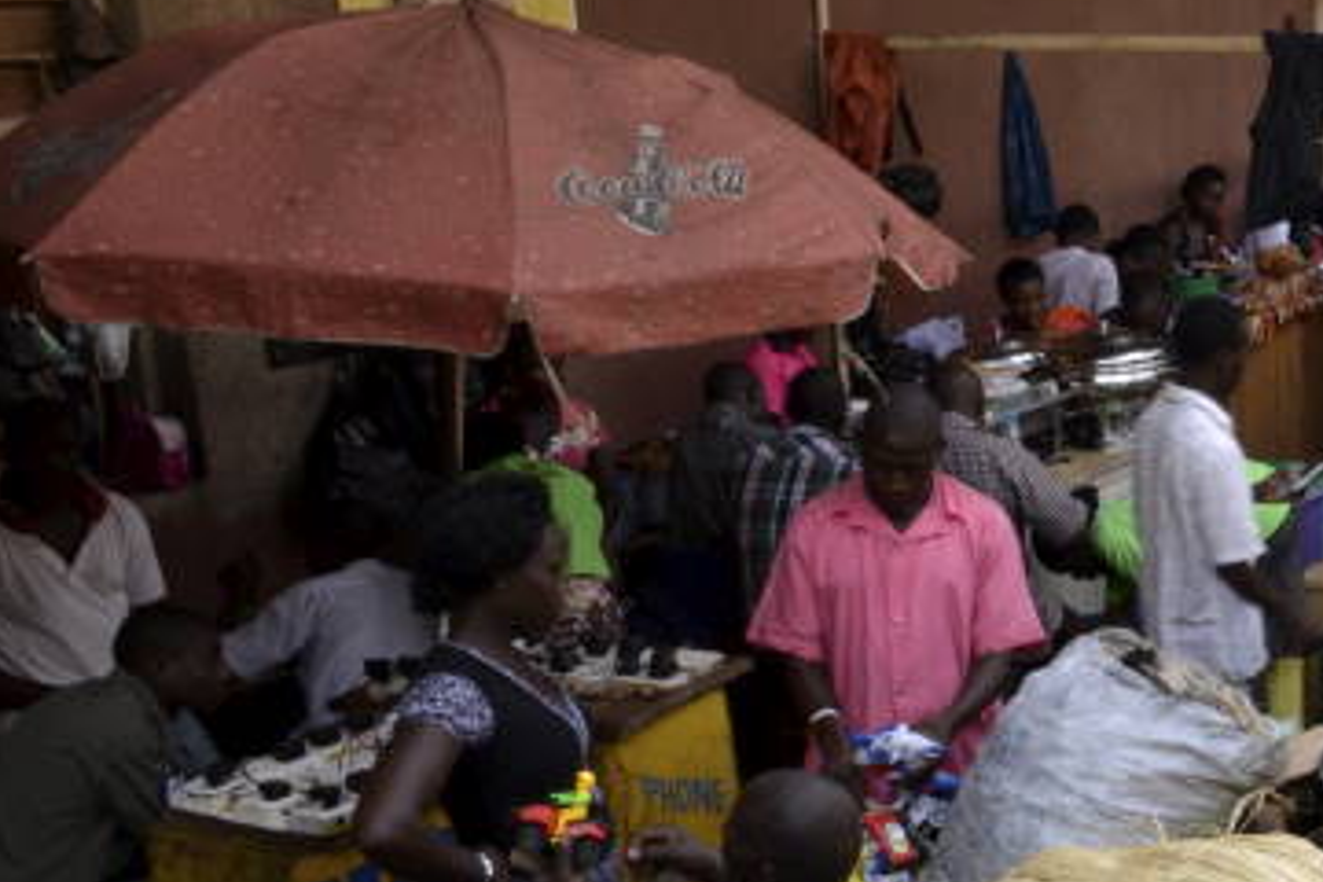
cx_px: 1393
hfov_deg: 30.5
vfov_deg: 22.6
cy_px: 538
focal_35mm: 60
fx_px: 2205
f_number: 20
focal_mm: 18
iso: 450
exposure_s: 1/30
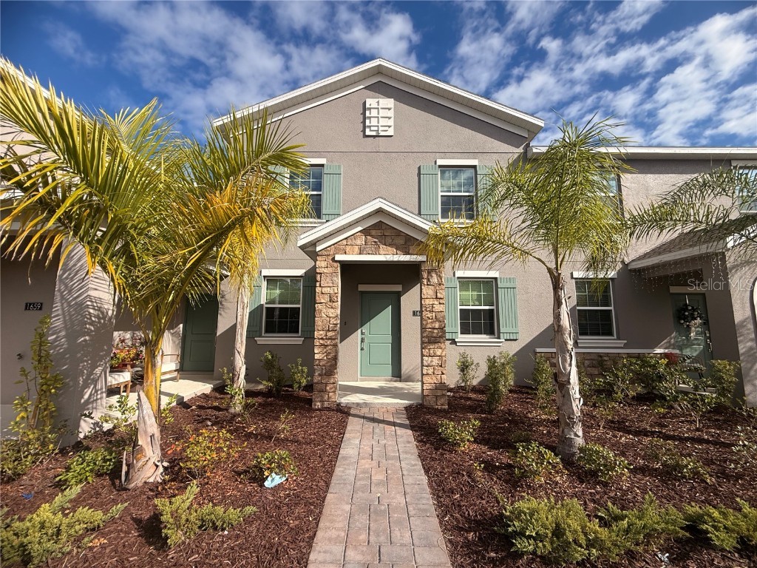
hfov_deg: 102.1
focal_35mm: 14
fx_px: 306
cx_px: 378
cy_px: 284
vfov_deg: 85.7
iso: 50
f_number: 2.2
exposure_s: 1/2024
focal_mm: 2.22
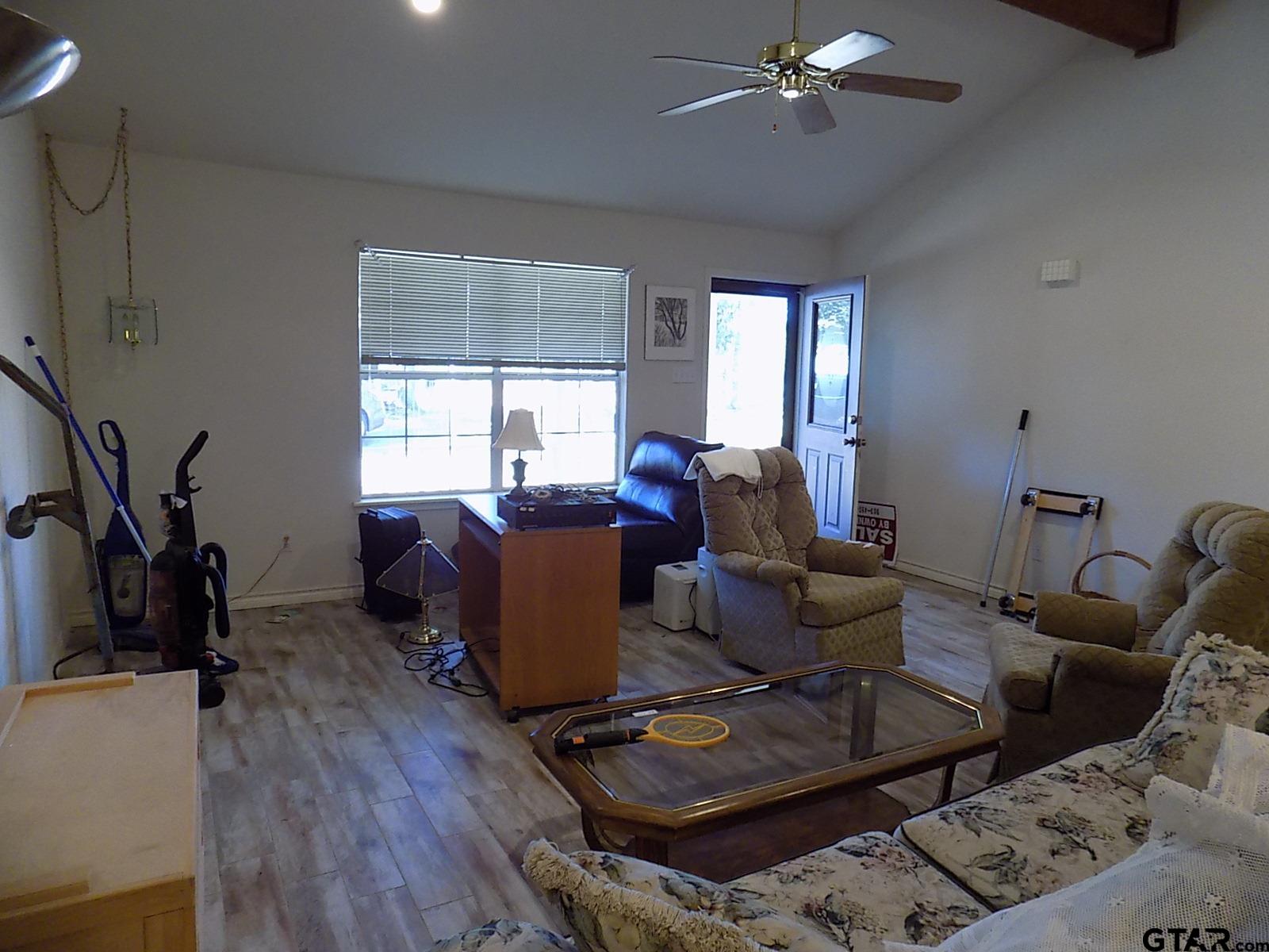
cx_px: 634
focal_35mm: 23
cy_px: 476
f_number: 3.1
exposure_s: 1/30
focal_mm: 4
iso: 320
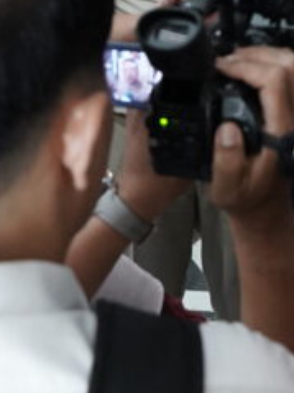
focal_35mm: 113
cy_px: -158
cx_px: 337
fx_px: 1281
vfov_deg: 16.2
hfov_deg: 12.8
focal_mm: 24
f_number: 3.5
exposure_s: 1/100
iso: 3200
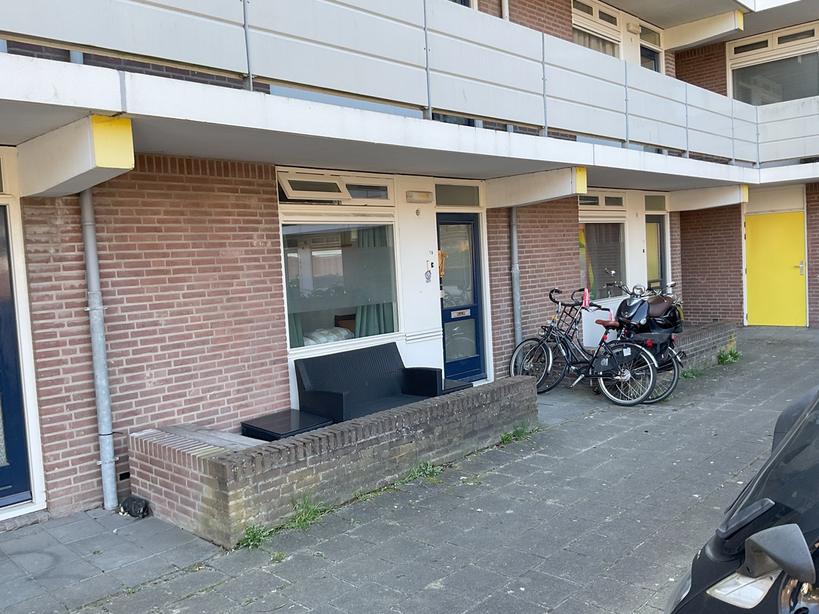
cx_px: 406
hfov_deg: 60.0
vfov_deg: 46.8
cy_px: 302
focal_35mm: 30
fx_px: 710
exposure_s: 1/103
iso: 16
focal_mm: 3
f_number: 1.8
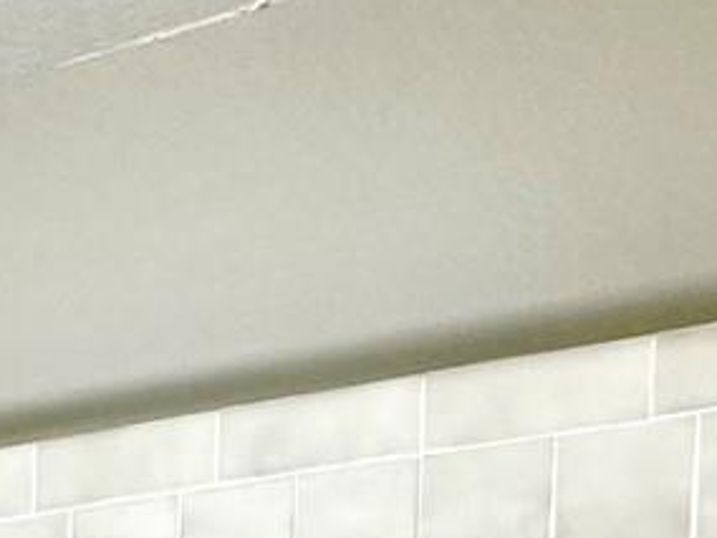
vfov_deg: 13.9
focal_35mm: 79
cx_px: -48
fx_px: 1636
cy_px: 1243
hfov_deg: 23.4
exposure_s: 1/120
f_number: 2.2
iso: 250
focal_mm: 2.22
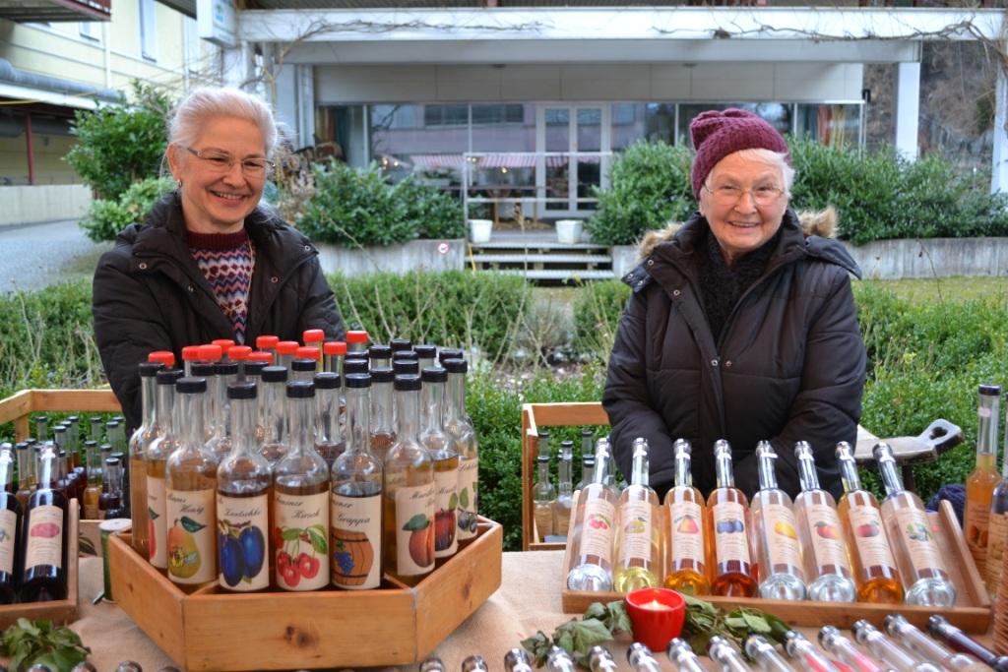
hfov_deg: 53.1
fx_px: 1008
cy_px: 336
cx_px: 504
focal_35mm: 36
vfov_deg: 36.9
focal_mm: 24
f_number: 4
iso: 400
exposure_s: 1/40
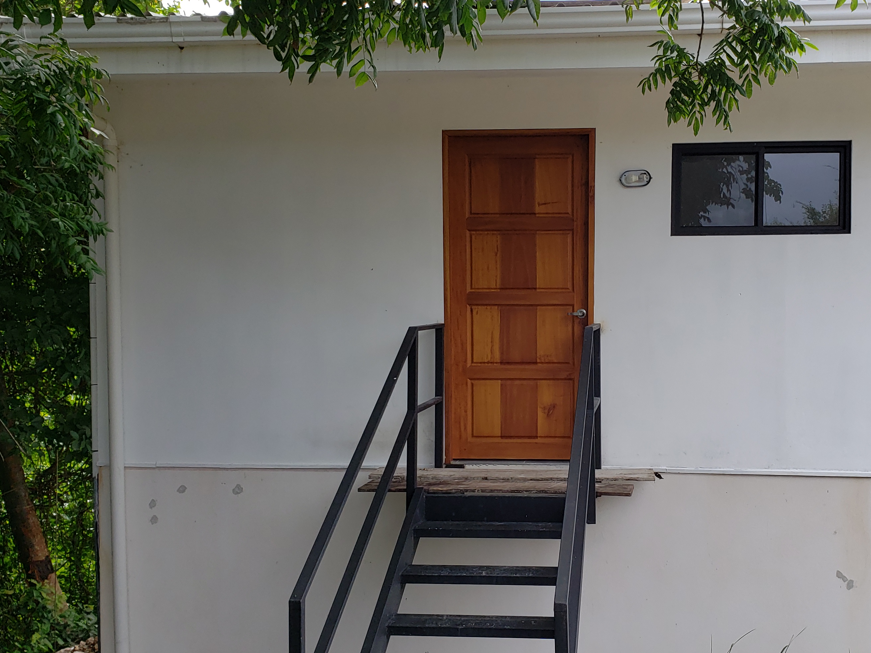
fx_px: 1007
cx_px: 558
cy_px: 327
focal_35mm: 40
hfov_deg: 46.3
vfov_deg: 36.0
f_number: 2.4
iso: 50
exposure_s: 1/426
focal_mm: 4.3
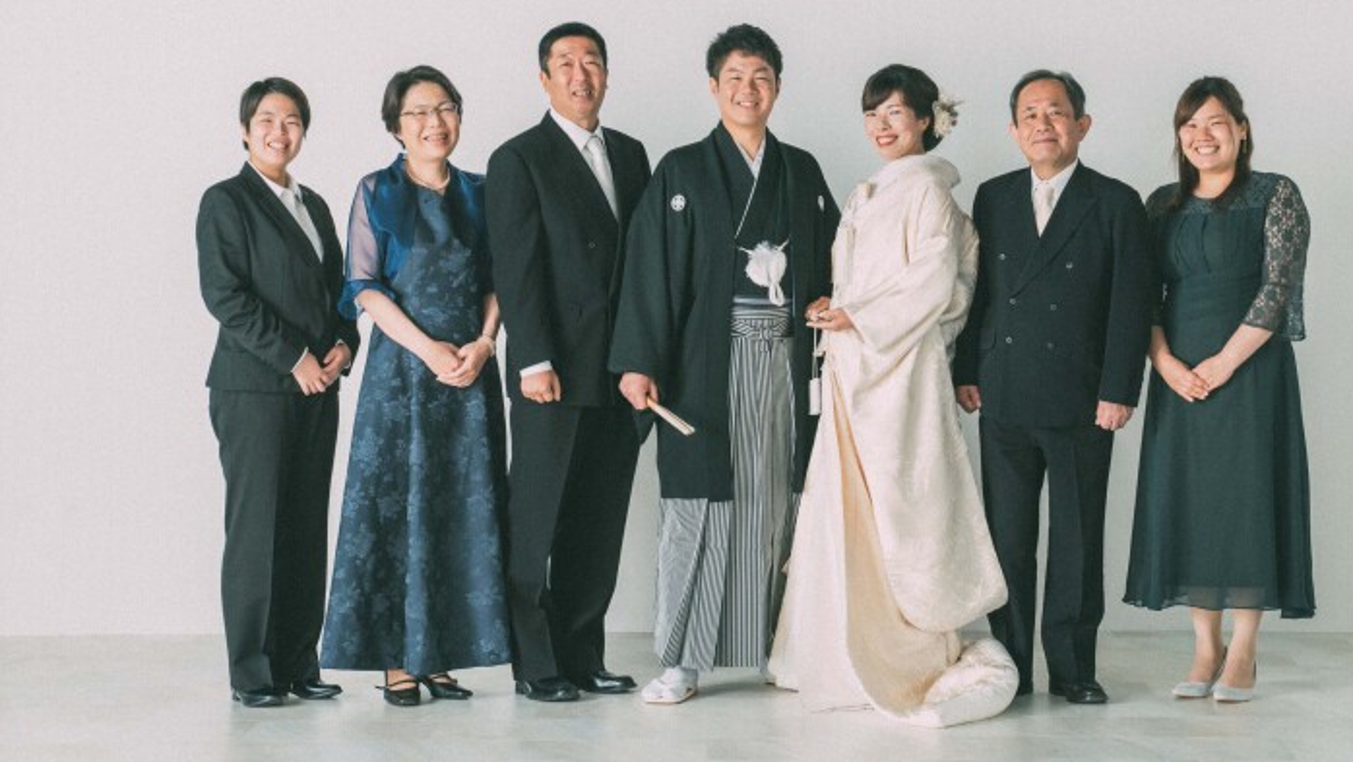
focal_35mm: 84
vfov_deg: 14.4
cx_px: 771
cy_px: 255
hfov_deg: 25.3
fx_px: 3014
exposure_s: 1/100
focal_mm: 70
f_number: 5
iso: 1250
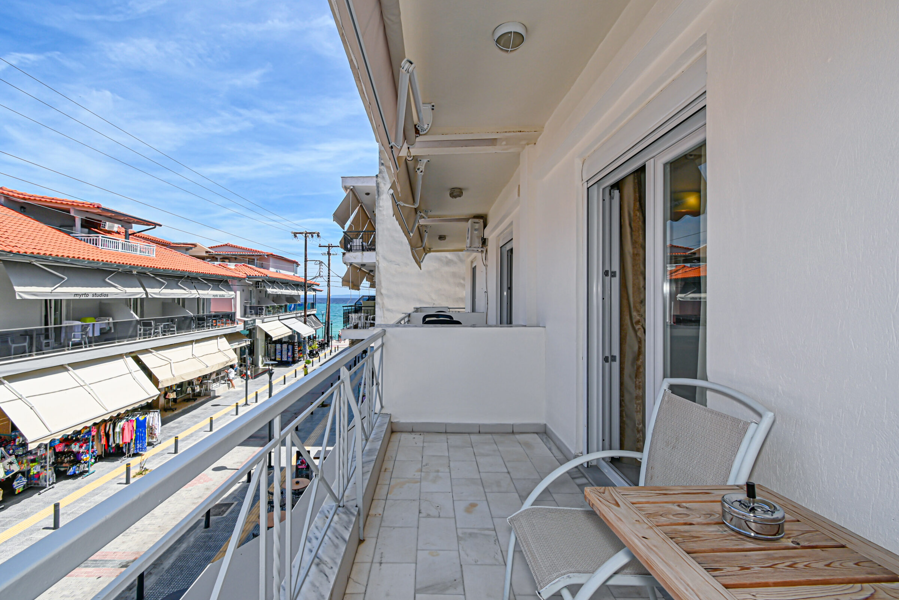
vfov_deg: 73.7
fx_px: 400
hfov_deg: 96.6
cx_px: 426
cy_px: 295
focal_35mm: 16
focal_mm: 10
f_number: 9
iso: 100
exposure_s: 1/200
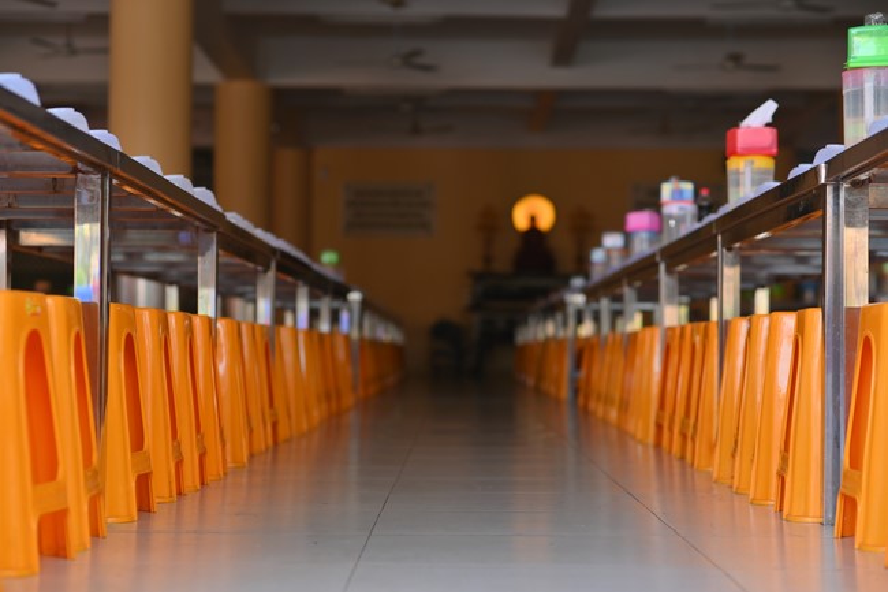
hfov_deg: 23.9
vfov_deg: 16.1
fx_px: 2096
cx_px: 444
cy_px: 296
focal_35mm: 85
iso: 100
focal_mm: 85
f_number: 3.5
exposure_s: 1/100
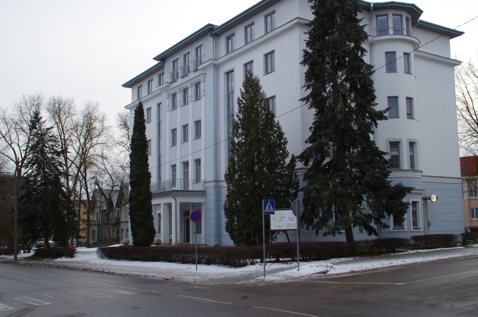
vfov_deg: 29.7
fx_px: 596
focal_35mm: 45
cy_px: 159
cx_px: 252
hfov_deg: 43.7
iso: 250
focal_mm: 28
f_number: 11
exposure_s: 1/50
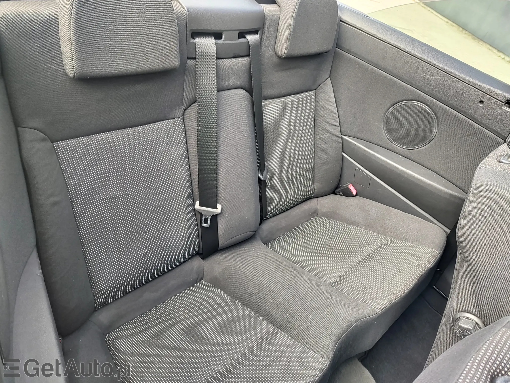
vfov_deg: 58.9
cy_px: 192
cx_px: 255
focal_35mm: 23
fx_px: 339
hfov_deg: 73.9
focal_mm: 5.56
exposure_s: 1/138
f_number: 1.8
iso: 100
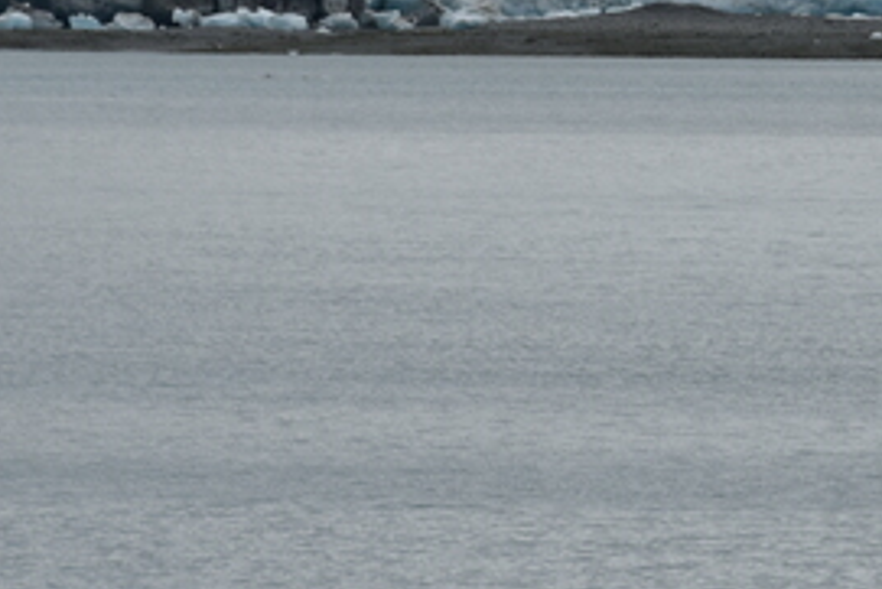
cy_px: -618
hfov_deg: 3.2
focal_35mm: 638
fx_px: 15639
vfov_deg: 2.2
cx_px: 1344
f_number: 7.1
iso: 100
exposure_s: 1/320
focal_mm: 135
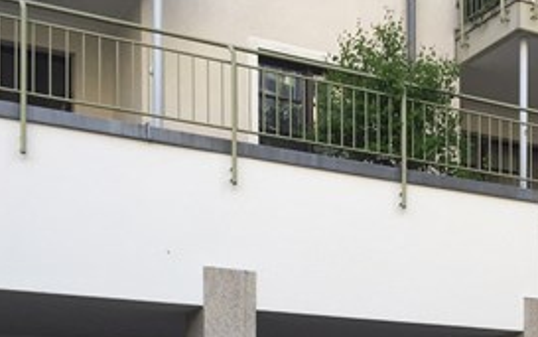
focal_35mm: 72
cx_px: 451
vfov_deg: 17.0
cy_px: 451
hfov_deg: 27.8
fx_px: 1056
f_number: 2.2
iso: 32
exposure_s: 1/335
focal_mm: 4.15
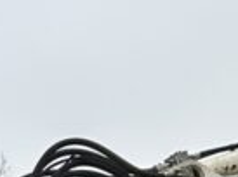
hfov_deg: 9.7
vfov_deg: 6.9
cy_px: 526
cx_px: -177
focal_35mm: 195
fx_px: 1337
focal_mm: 5.7
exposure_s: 1/791
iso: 50
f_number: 1.5
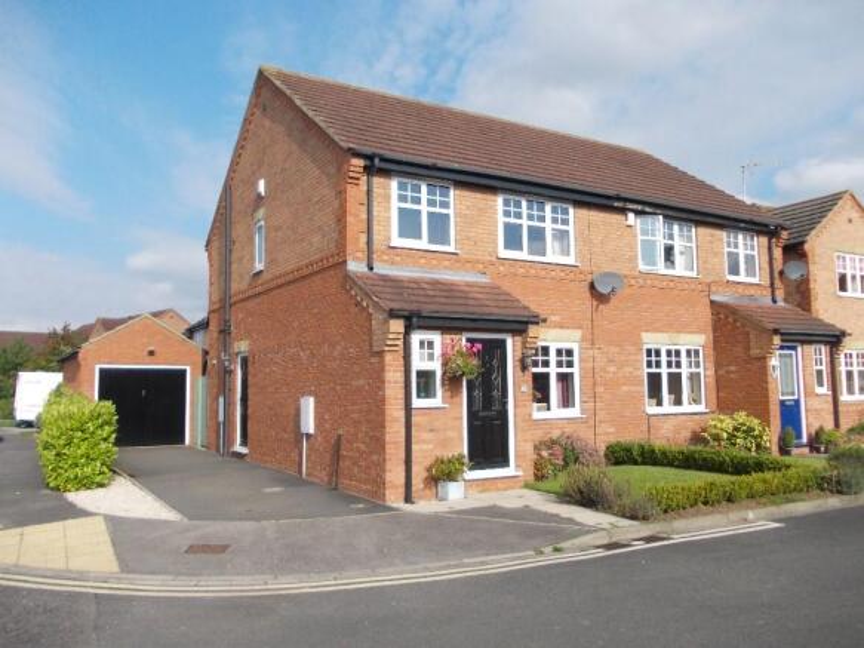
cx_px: 432
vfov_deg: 49.7
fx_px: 699
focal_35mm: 28
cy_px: 324
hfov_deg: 63.5
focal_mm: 4
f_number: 5.4
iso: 80
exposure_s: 1/250
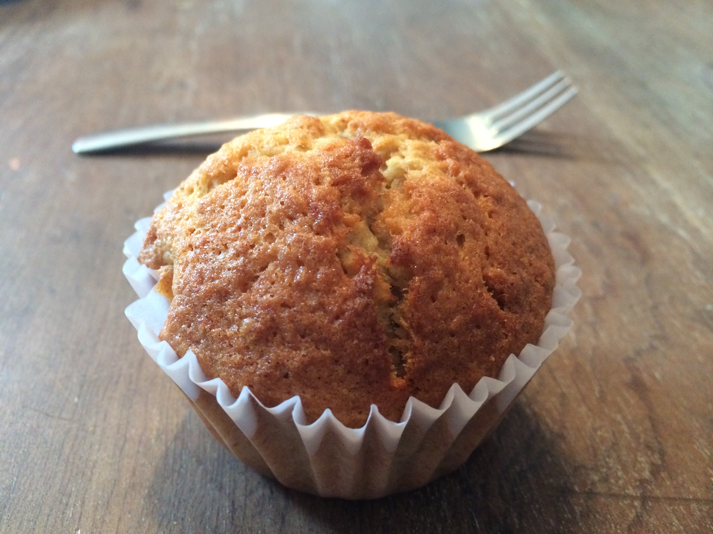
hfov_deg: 60.0
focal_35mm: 30
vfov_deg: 46.8
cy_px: 267
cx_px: 356
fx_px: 618
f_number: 2.2
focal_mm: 4.12
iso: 250
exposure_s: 1/30
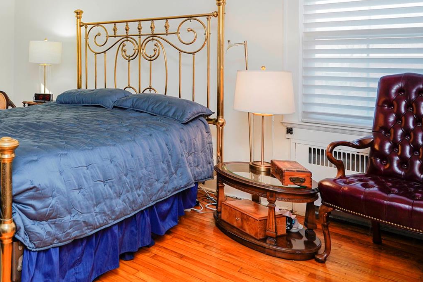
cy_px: 58
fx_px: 376
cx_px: 50
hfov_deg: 52.4
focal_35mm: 32
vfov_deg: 39.6
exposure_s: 1/30
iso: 200
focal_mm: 16
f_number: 4
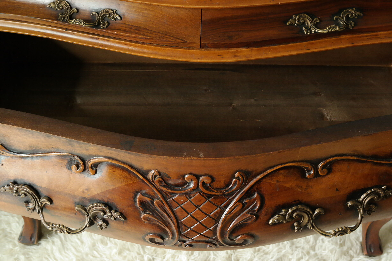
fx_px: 566
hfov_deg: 38.2
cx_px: 209
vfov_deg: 25.9
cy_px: 106
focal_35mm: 52
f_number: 5.6
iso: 1600
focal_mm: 28
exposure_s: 1/50
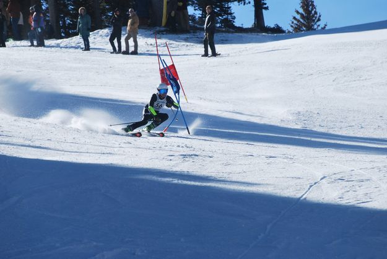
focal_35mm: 300
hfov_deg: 6.9
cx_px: 194
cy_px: 130
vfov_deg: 4.6
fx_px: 3228
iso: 160
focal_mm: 200
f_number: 5.3
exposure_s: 1/1000
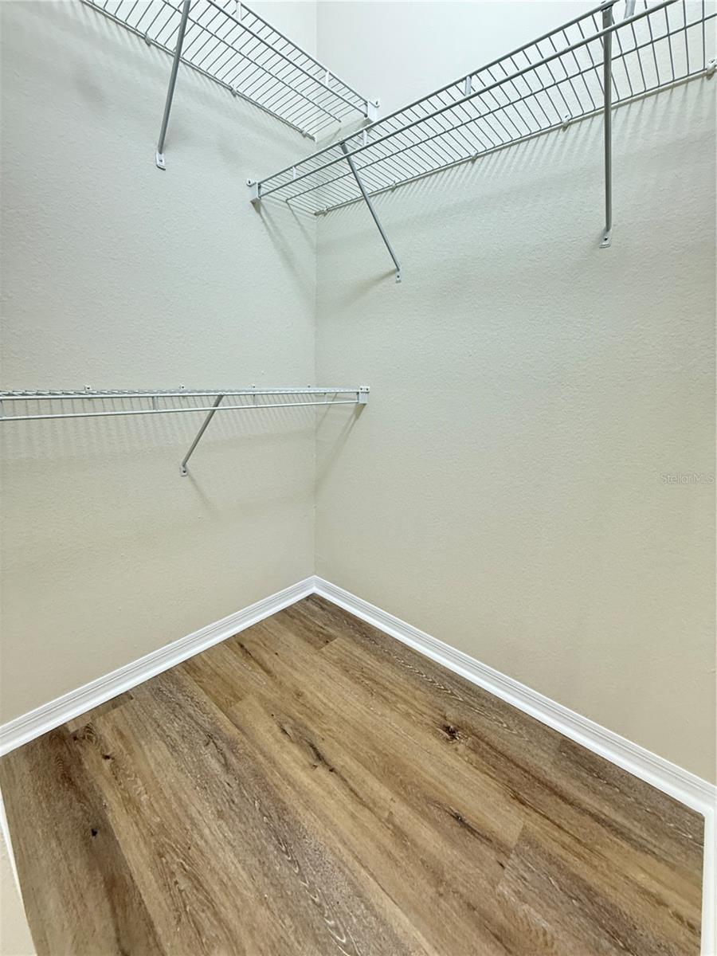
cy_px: 478
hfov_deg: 85.7
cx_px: 358
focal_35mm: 14
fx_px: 387
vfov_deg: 102.1
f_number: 2.2
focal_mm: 2.22
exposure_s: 1/60
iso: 250
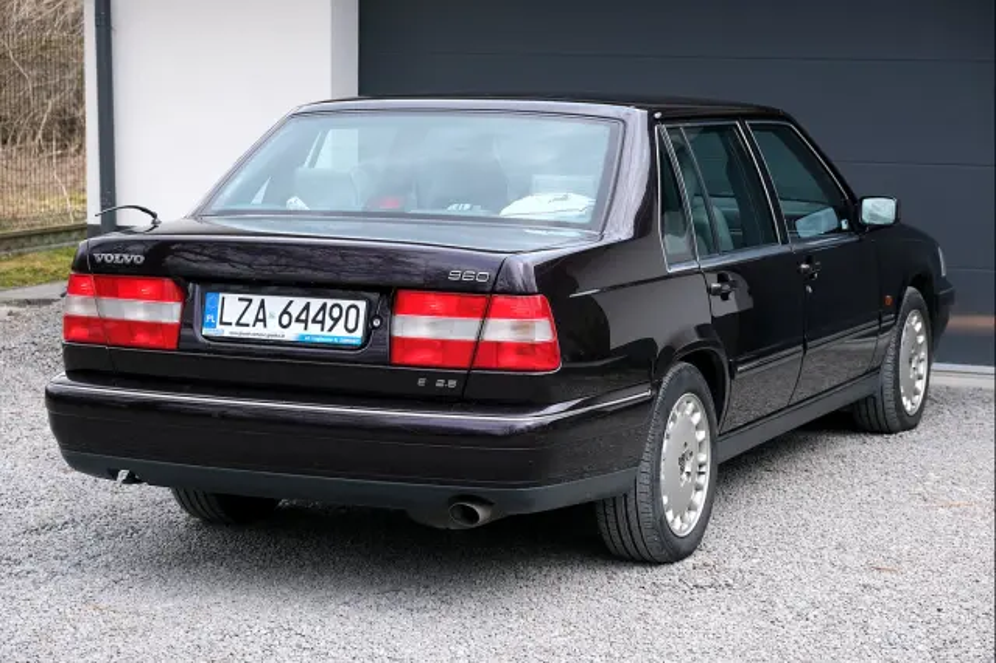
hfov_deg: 25.7
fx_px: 2184
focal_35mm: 79
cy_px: 332
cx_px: 498
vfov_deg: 17.3
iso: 320
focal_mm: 52.7
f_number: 5.6
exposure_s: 1/280
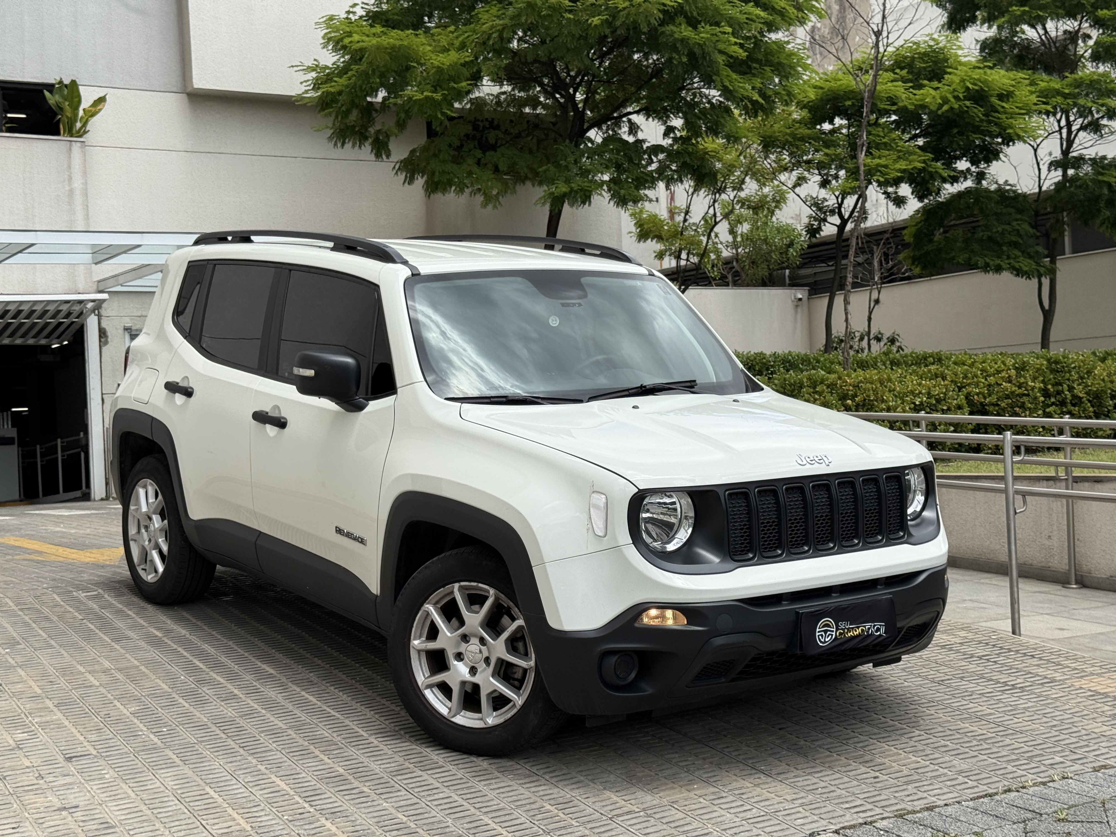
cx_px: 558
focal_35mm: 48
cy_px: 418
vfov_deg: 30.3
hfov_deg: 39.7
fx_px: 1547
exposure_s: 1/3891
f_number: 1.78
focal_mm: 6.76
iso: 80
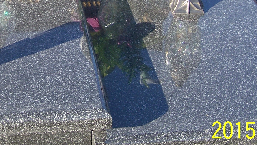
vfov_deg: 12.7
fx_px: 634
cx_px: 66
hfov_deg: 22.7
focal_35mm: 93
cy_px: -29
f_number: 2.8
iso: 80
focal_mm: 6.3
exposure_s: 1/350
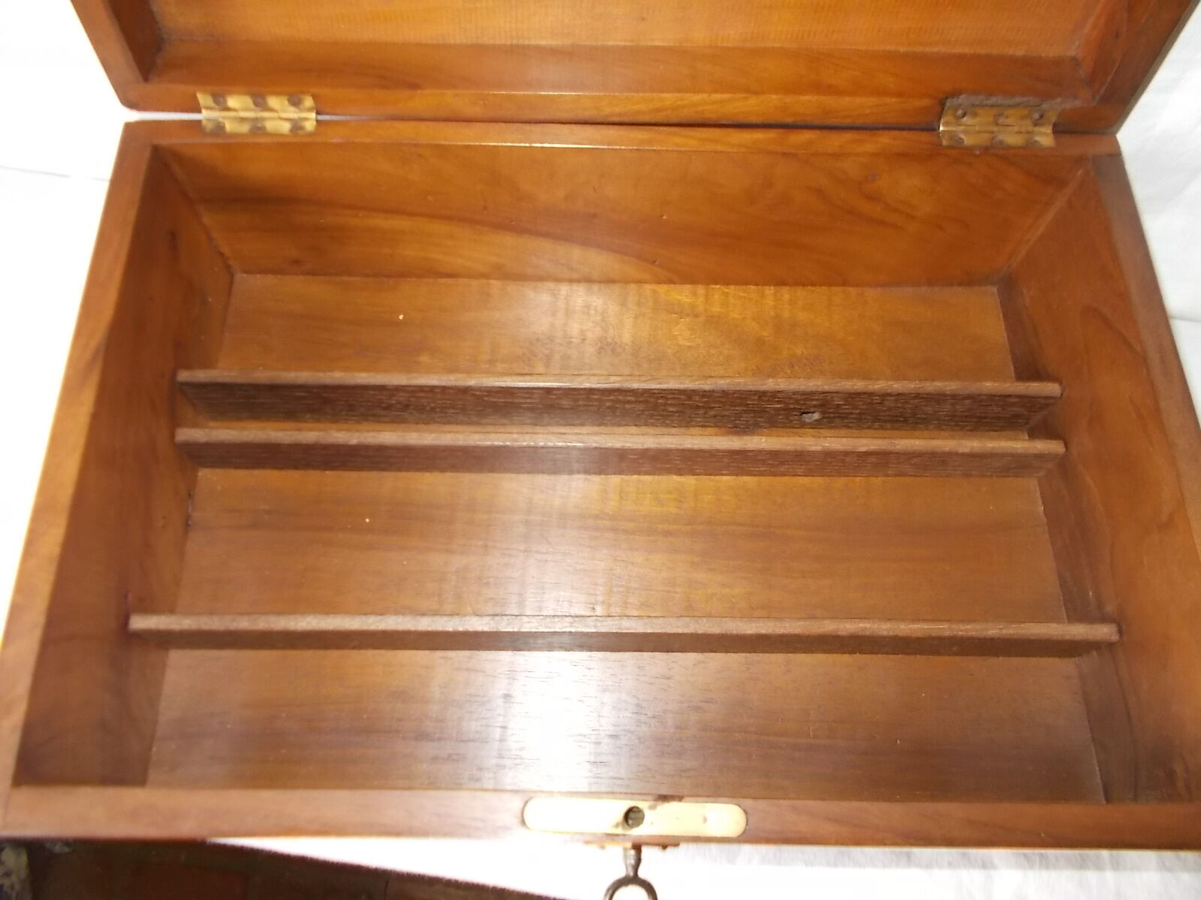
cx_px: 600
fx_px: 902
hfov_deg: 67.3
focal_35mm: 26
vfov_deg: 53.1
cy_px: 450
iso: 200
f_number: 3.2
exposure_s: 1/25
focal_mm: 4.6
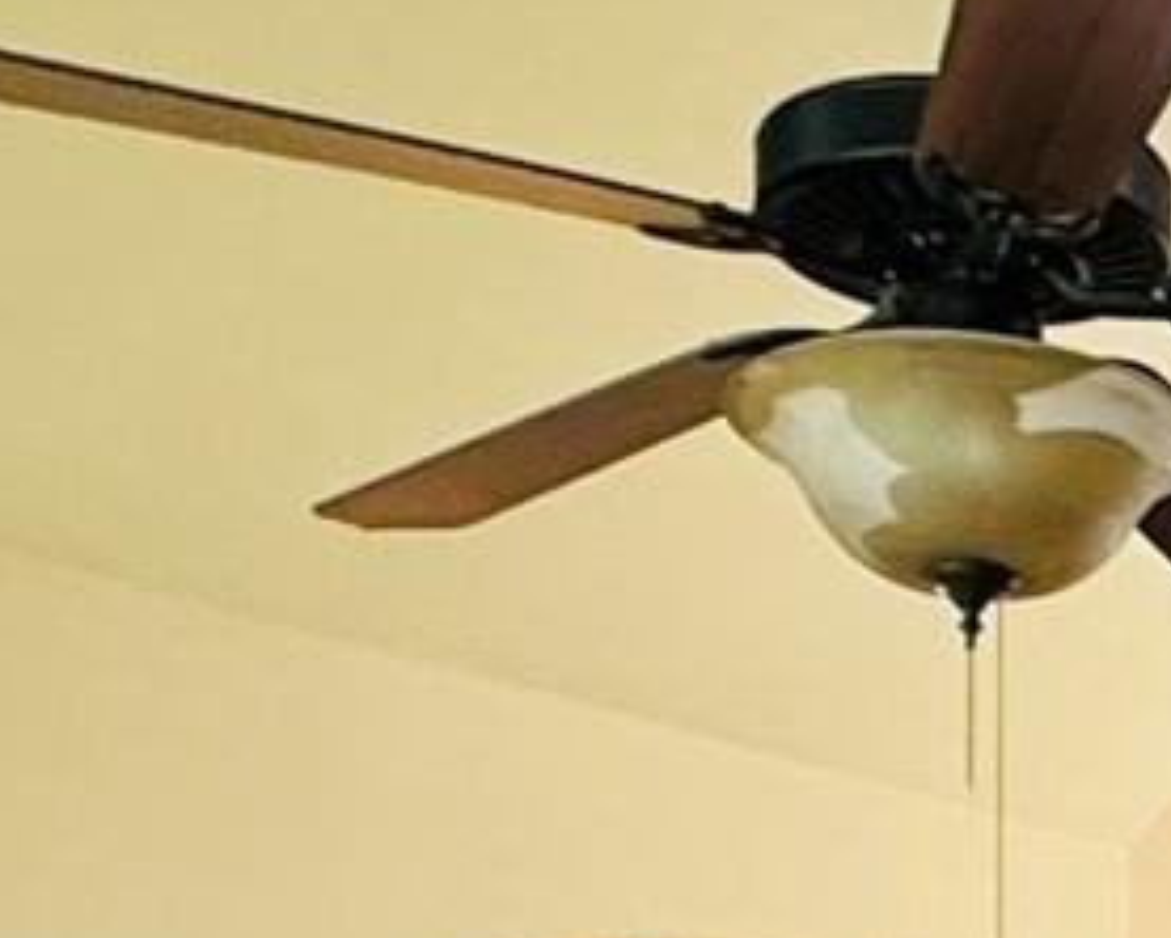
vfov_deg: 14.1
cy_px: 1470
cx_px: 2012
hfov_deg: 16.4
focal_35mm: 101
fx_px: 3503
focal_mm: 2.22
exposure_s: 1/60
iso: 400
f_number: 2.2
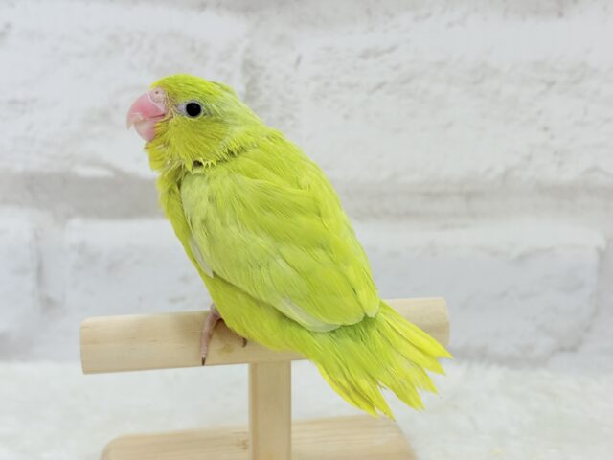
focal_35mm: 52
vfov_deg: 28.0
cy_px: 230
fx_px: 921
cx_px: 306
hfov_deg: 36.8
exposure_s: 1/100
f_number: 1.6
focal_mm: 5.96
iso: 80
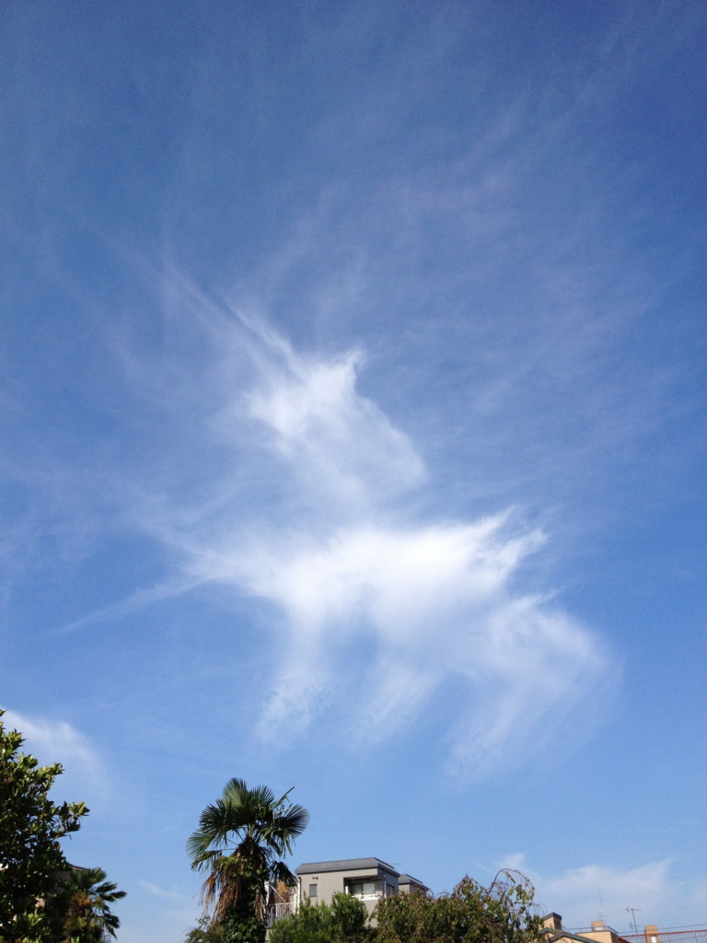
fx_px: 953
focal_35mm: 35
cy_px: 472
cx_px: 354
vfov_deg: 52.6
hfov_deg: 40.7
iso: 64
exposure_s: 1/2304
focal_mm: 4.28
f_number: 2.4
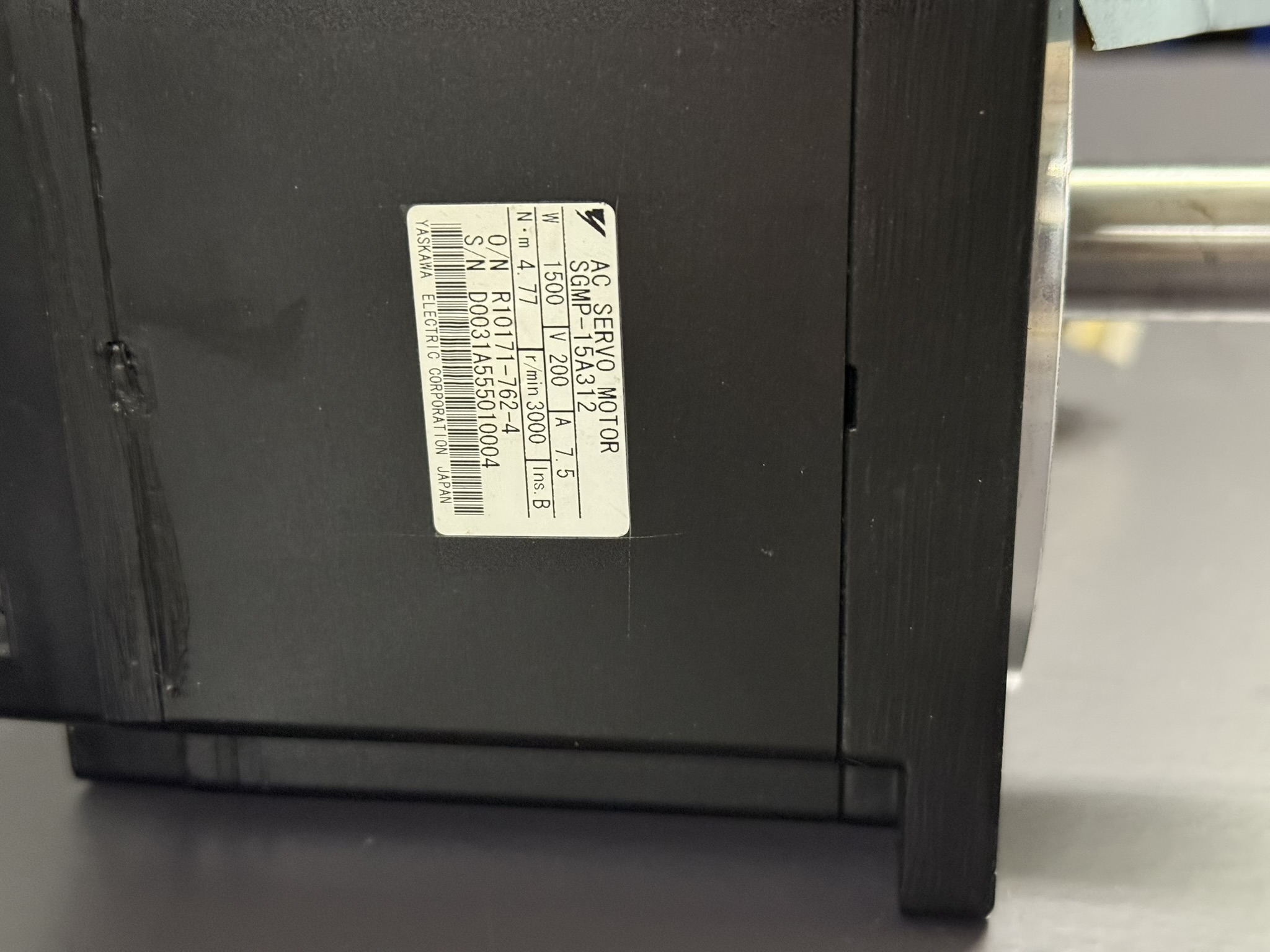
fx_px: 1761
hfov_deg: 39.7
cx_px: 635
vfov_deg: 30.3
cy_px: 476
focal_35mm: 48
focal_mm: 6.76
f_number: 1.78
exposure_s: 1/25
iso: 500
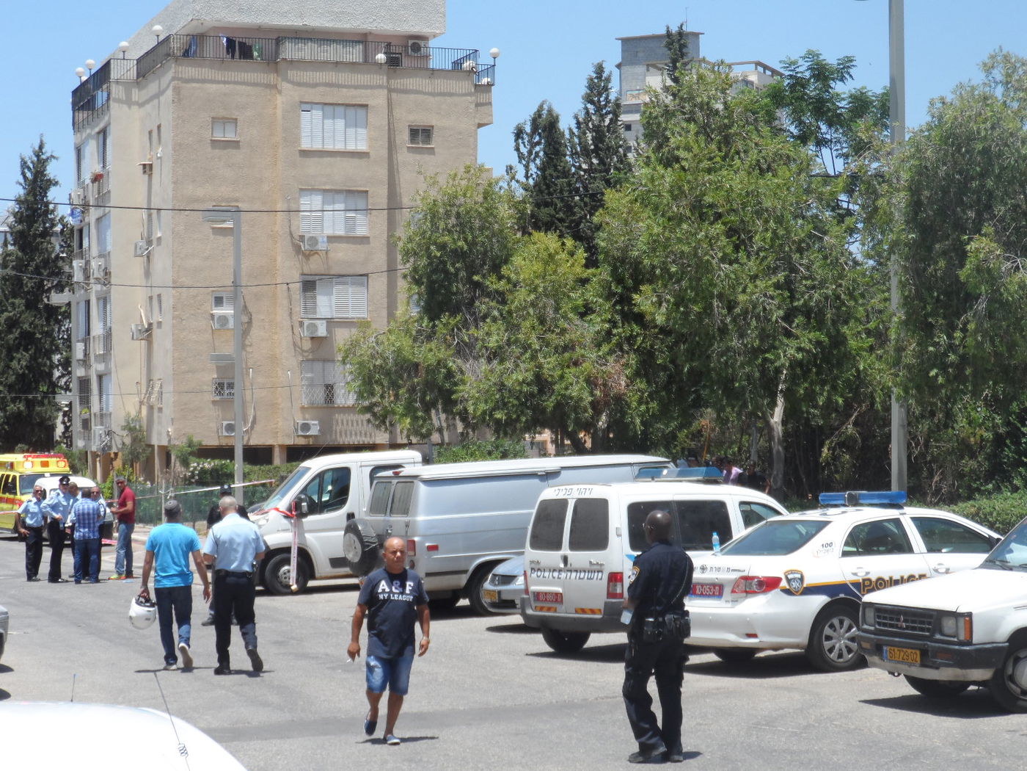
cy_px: 386
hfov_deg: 36.2
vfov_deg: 27.5
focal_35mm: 53
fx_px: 1572
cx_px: 514
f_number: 4.3
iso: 80
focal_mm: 8.7
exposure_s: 1/350
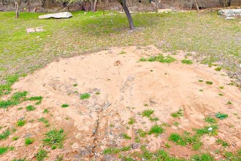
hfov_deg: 58.7
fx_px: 214
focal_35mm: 32
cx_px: 114
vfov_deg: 34.6
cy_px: -22
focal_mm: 14
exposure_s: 1/400
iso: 200
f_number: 10
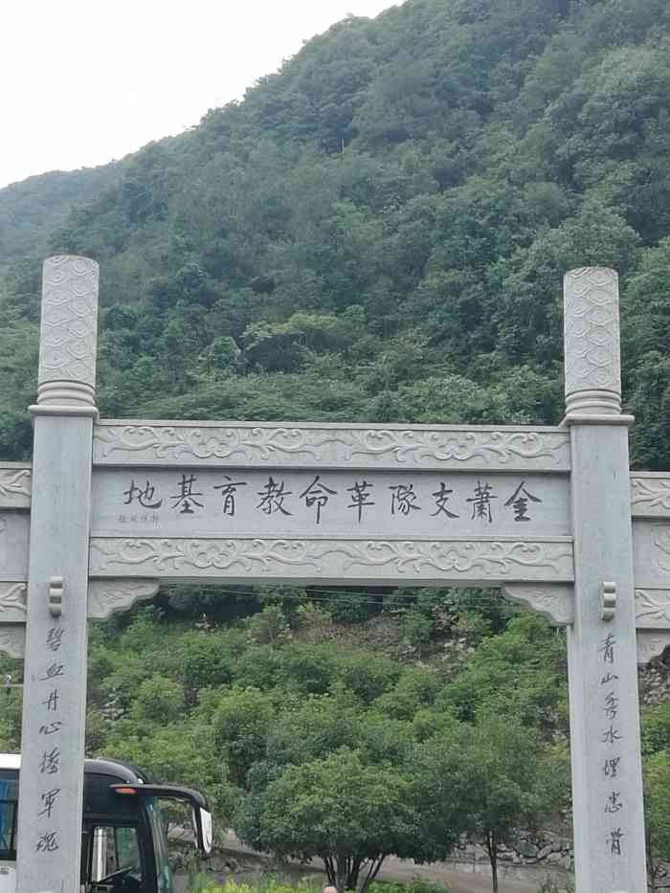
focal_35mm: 71
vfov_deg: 27.4
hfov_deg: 20.7
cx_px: 335
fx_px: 1832
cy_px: 446
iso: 80
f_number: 2
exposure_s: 1/100
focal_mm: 4.04
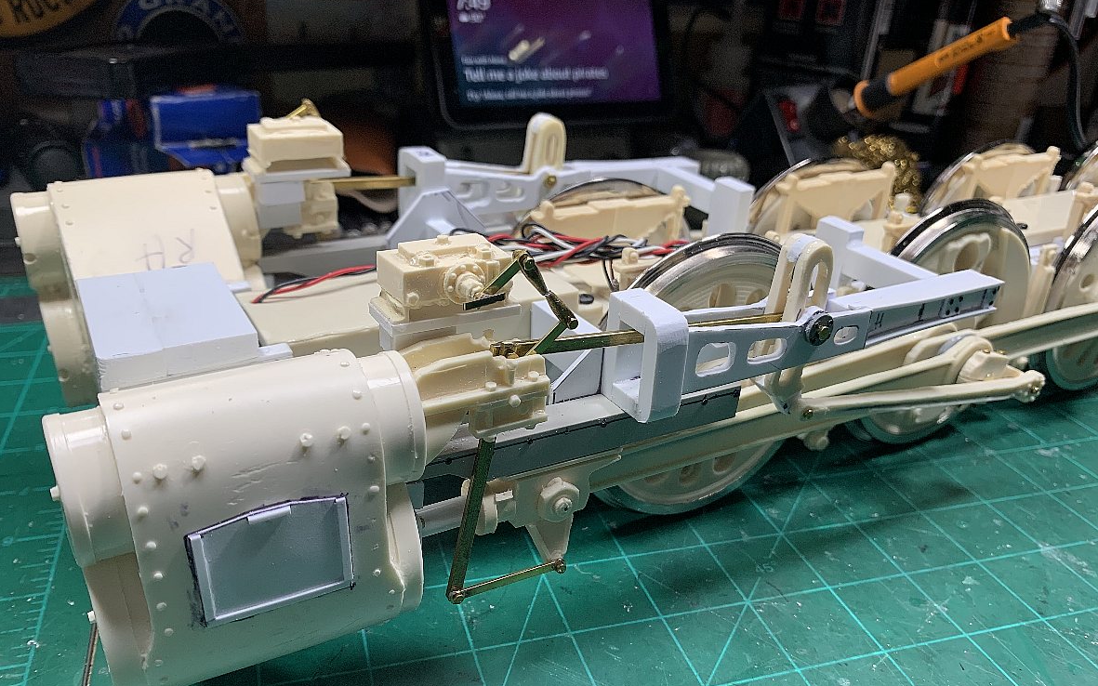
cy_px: 409
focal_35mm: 28
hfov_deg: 66.5
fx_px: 838
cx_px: 541
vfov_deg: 44.3
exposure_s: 1/60
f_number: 1.8
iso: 64
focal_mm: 4.25
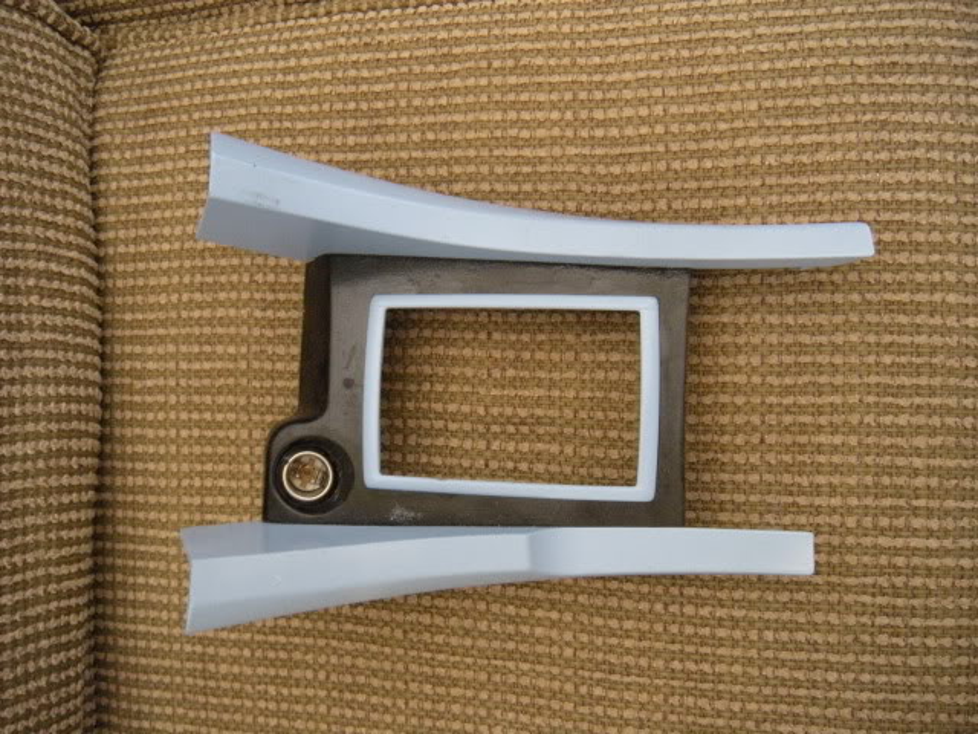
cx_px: 489
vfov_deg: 40.7
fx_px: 989
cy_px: 367
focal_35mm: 35
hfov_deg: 52.6
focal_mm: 5.9
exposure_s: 1/17.5
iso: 400
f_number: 3.8
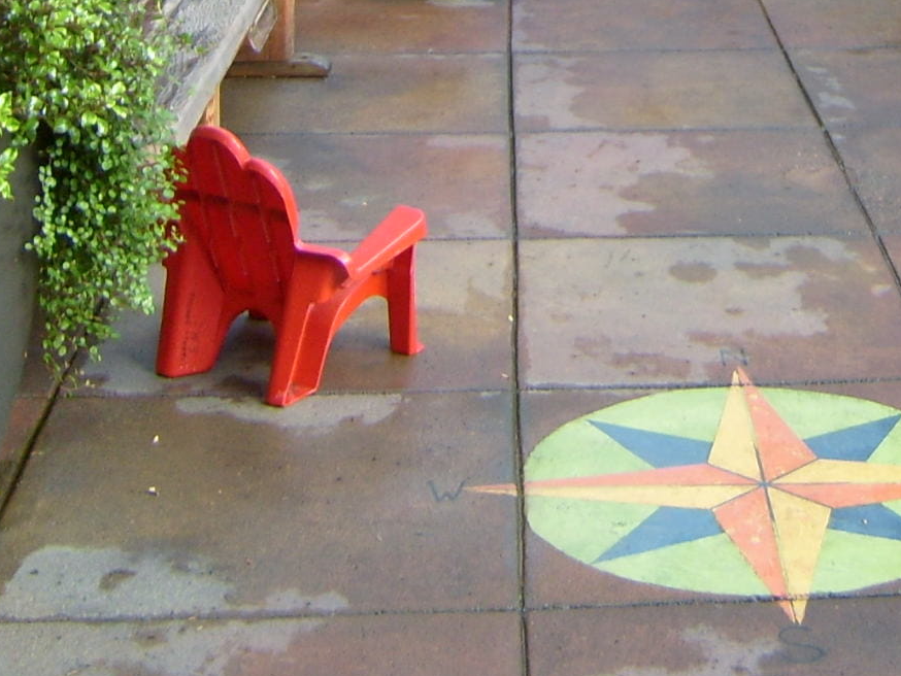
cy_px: -295
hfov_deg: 22.7
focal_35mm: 83
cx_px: 896
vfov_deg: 16.4
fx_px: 2161
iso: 80
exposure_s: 1/60
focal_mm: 4.7
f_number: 2.8
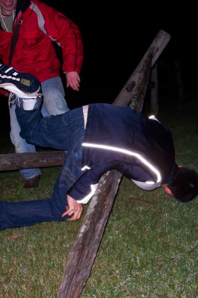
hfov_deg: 34.1
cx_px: 110
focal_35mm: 39
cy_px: 153
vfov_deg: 49.6
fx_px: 322
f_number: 2.8
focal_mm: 7.5
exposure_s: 1/2
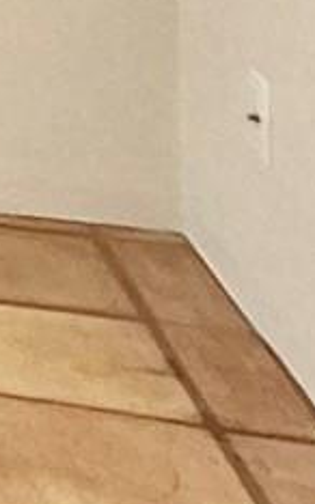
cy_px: -429
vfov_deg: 14.1
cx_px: -1139
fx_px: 1788
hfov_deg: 6.6
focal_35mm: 130
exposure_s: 1/60
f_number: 2.2
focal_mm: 2.22
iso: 400
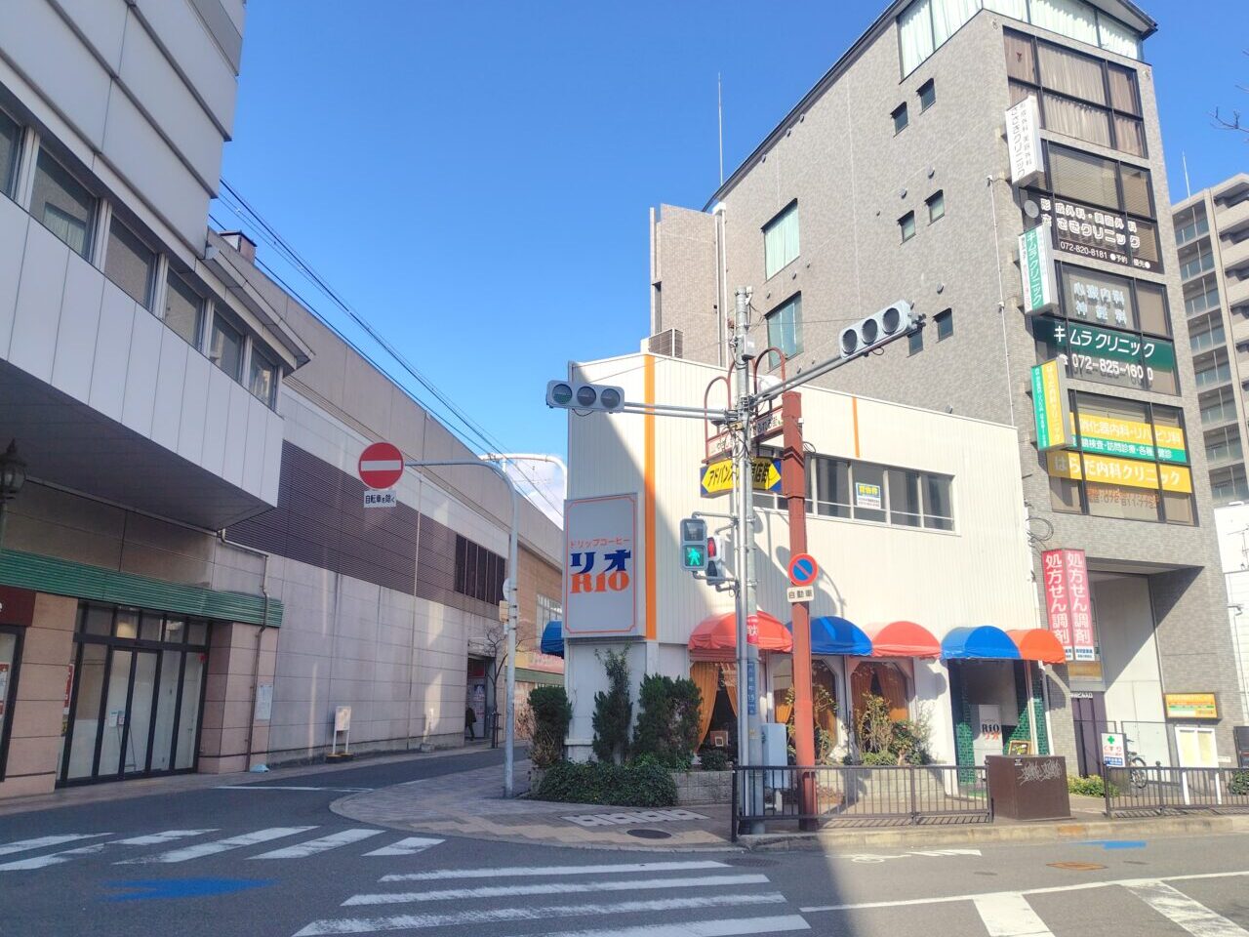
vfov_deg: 58.9
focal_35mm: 23
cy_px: 468
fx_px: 830
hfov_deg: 73.9
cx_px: 624
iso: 50
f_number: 1.9
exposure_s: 1/2067
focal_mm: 5.6
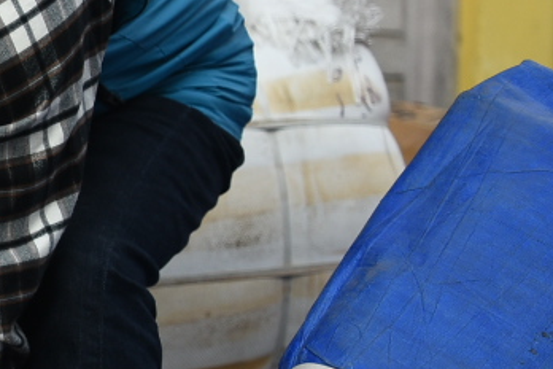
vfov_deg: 8.4
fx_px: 2504
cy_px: 183
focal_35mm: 163
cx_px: -486
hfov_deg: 11.6
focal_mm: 35
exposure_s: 1/500
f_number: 2.8
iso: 200
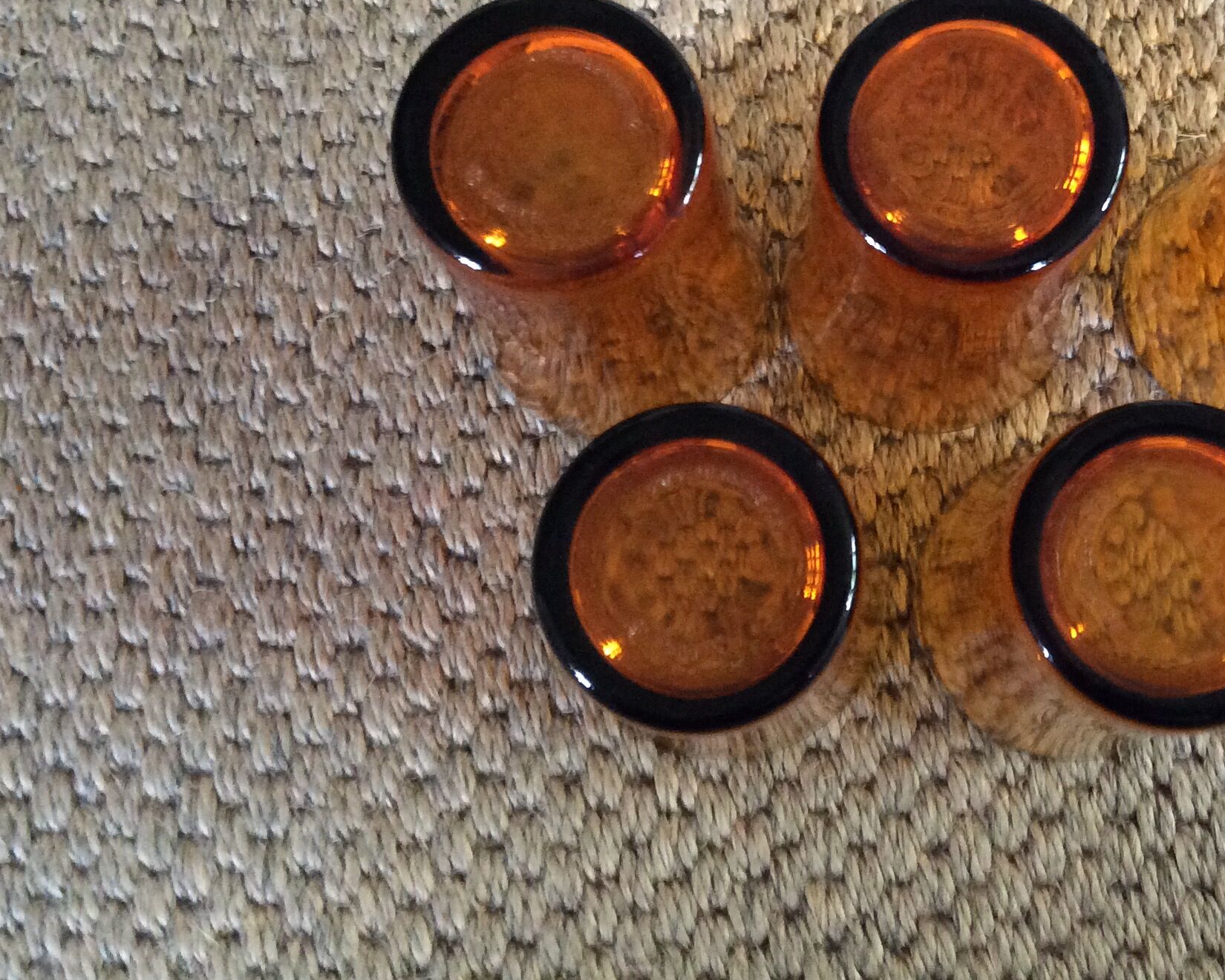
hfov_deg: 37.7
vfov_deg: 30.7
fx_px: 1777
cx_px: 808
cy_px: 381
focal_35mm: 49
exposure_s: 1/17
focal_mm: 3.3
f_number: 2.4
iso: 320
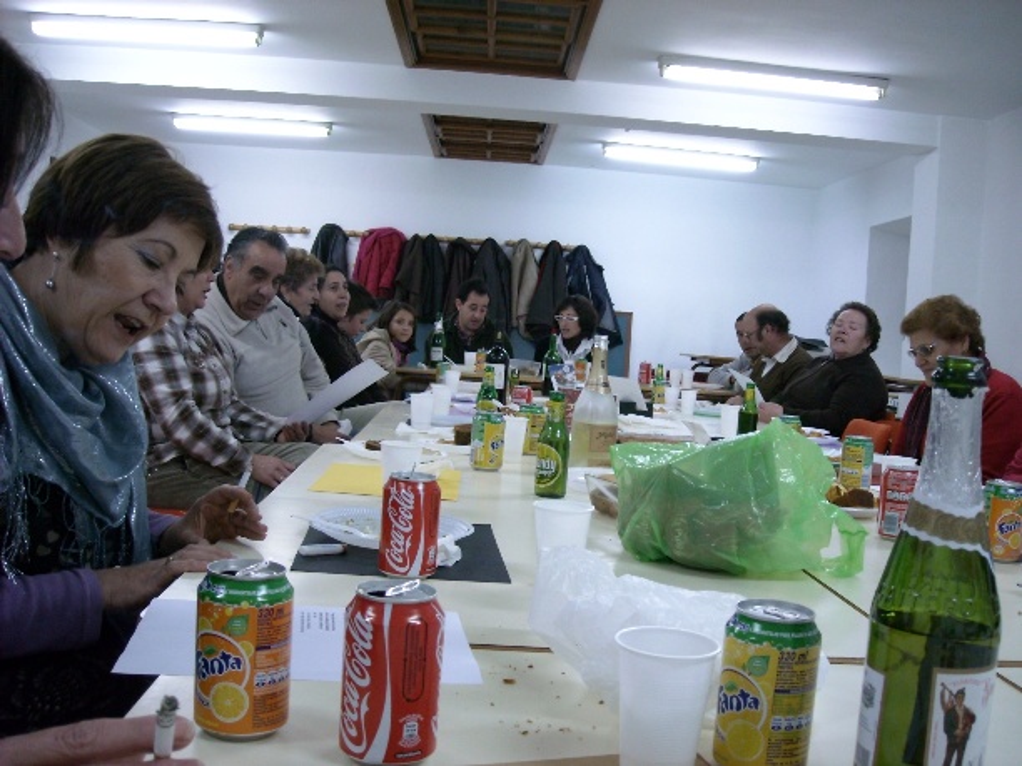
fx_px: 1033
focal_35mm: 35
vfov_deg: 40.7
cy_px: 383
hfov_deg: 52.6
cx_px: 511
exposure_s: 1/60
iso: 322
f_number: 2.8
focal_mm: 5.7
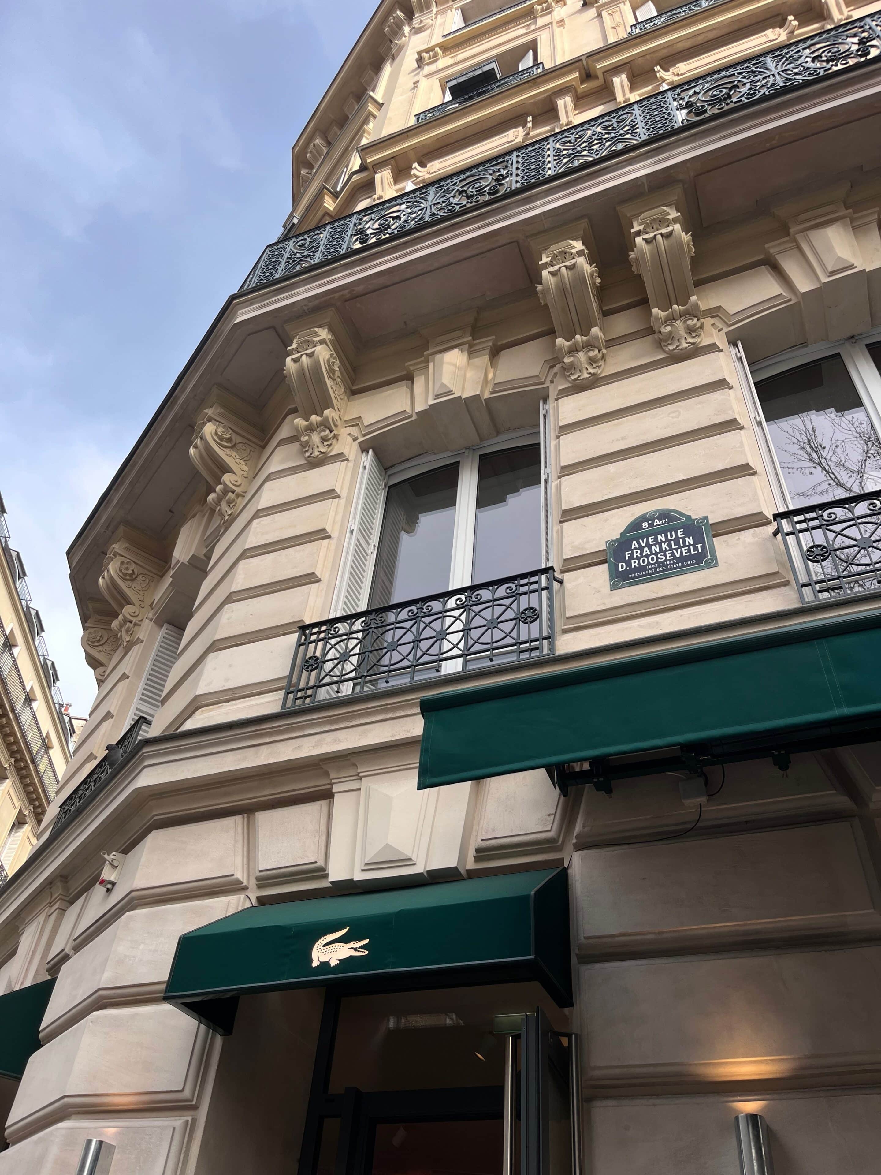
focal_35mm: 26
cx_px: 440
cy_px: 588
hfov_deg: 53.1
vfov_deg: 67.3
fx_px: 882
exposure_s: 1/639
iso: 50
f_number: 1.6
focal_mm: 5.1
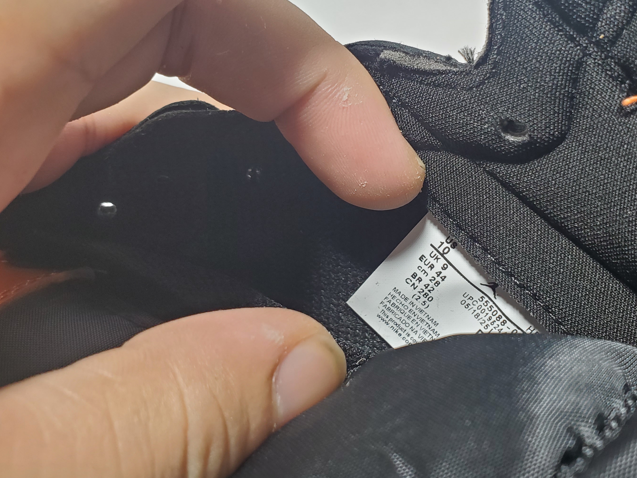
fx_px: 718
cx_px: 442
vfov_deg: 36.7
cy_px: 203
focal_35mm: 39
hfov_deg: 46.8
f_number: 2.4
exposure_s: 1/100
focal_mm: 4.3
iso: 80
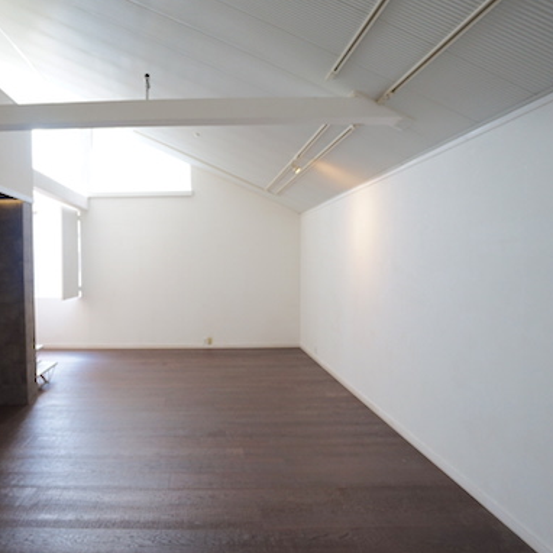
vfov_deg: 72.1
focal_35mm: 21
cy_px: 282
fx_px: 380
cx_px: 195
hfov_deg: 70.5
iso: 640
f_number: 4
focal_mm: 10
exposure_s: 1/60
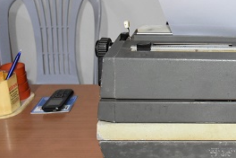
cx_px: 257
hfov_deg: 25.2
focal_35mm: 75
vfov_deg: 17.9
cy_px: 16
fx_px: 492
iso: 2500
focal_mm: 22
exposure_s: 1/60
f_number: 6.3
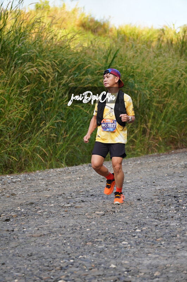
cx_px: 94
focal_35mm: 105
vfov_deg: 19.5
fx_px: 820
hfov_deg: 13.0
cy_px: 141
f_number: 2.8
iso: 500
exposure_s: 1/500
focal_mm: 70
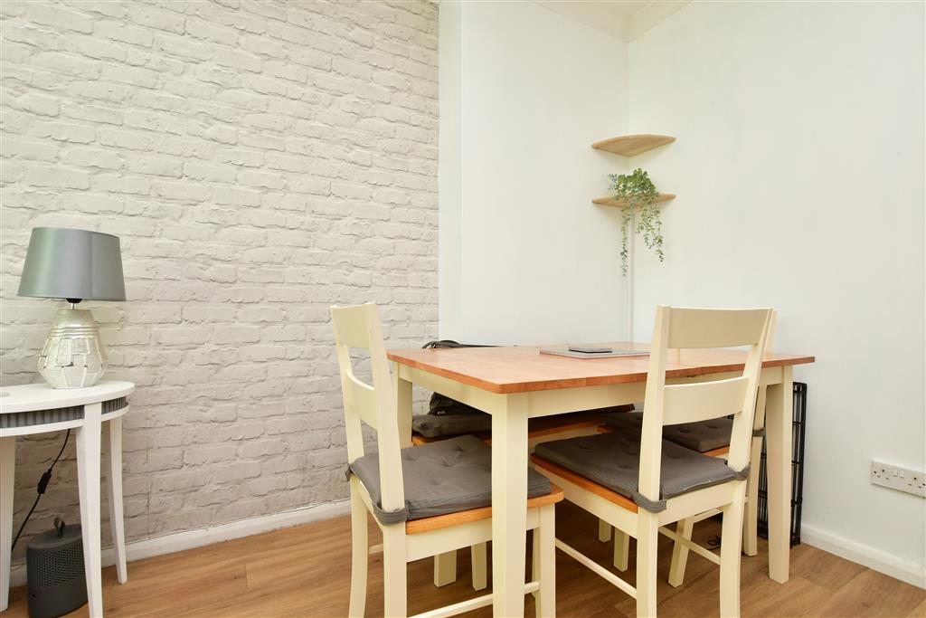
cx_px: 463
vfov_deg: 73.8
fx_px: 412
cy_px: 309
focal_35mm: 16
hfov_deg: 96.7
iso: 400
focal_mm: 11
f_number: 7.1
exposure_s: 2.5
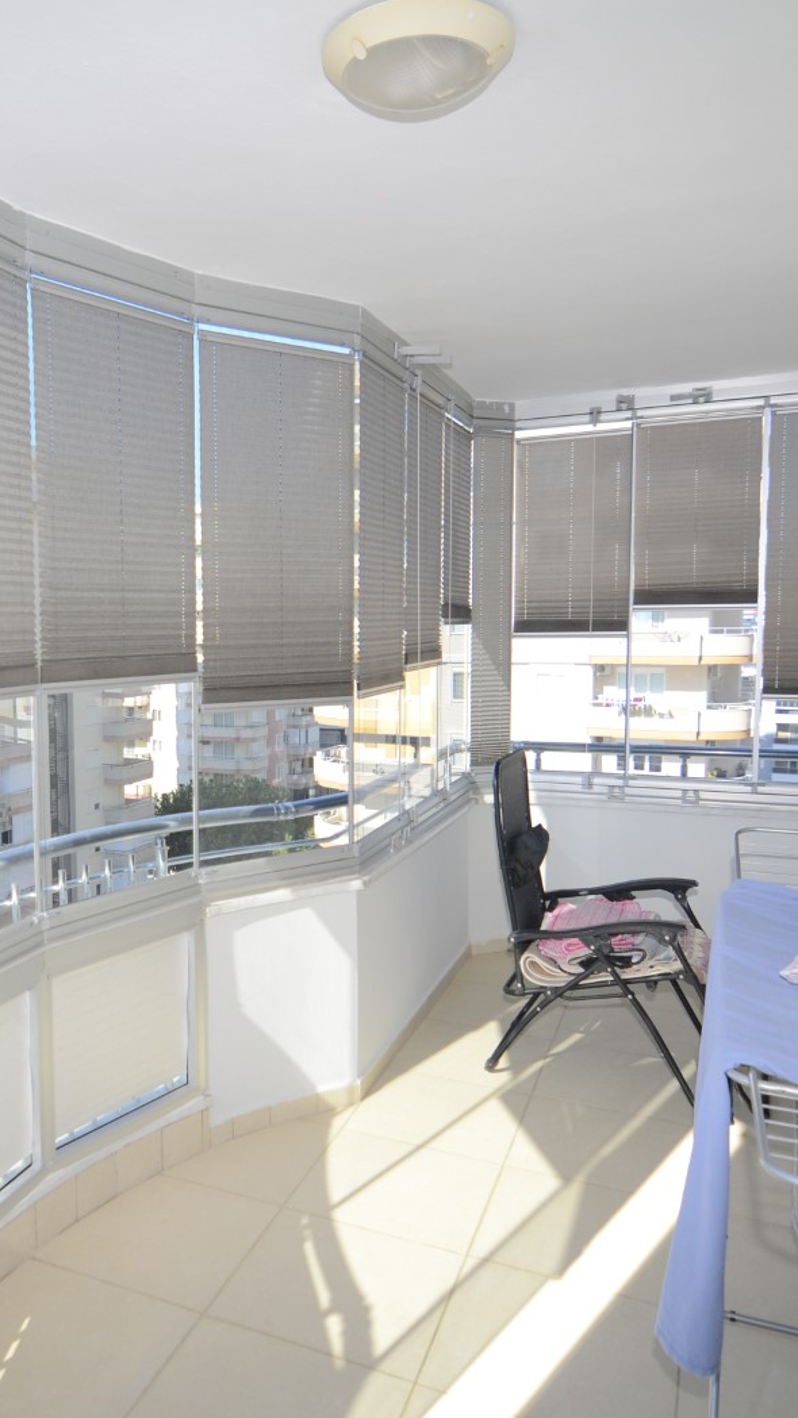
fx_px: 1009
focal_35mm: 27
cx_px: 195
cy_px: 707
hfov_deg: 41.8
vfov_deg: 70.2
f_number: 2.8
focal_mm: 11
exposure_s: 1/320
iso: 400
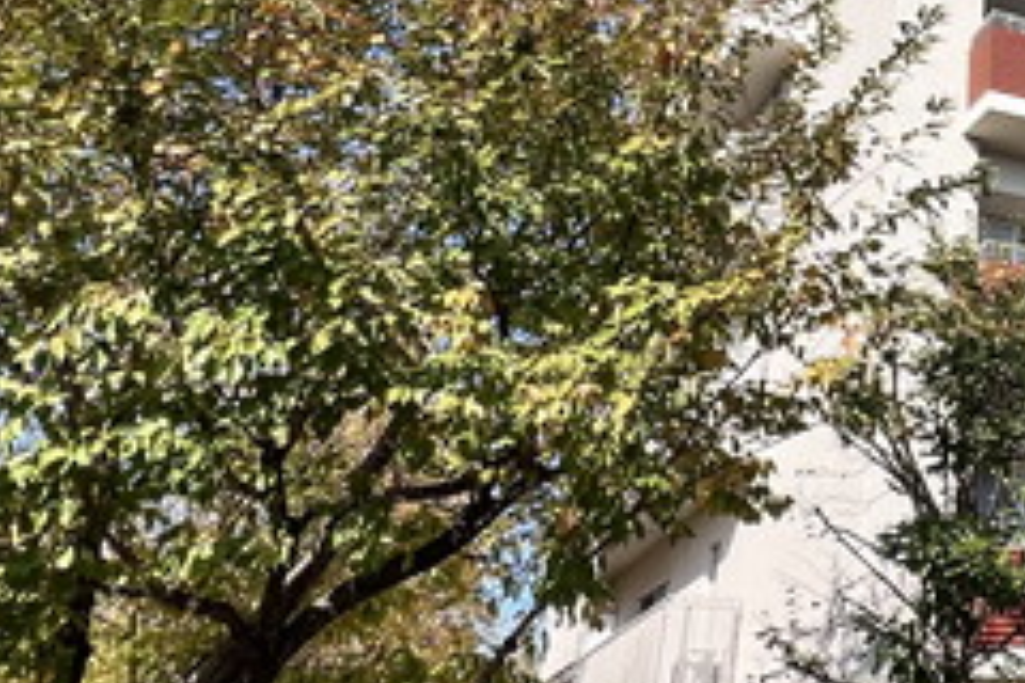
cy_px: 13
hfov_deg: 35.0
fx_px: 1281
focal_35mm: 45
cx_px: 1217
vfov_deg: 28.2
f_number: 1.8
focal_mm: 1.57
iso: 32
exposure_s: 1/951
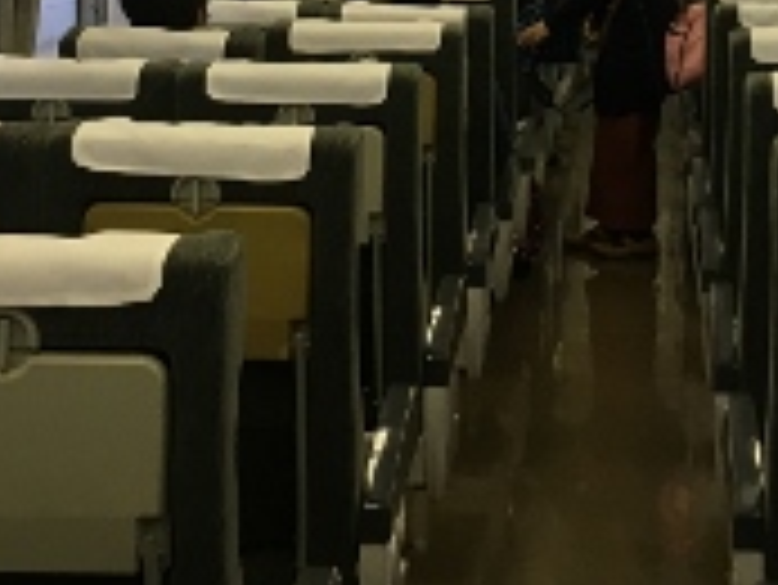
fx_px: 2069
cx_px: 549
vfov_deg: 15.3
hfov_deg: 21.2
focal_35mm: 92
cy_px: -187
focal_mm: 4.15
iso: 32
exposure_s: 1/30
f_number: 2.2
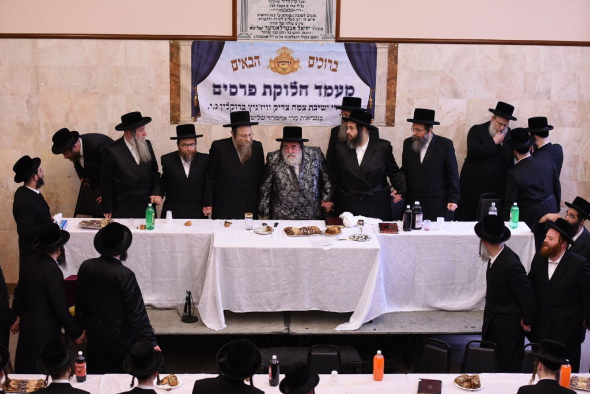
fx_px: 1147
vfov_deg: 19.5
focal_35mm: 70
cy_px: 197
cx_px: 295
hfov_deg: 28.8
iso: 1250
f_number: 3.2
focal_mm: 70
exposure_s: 1/200
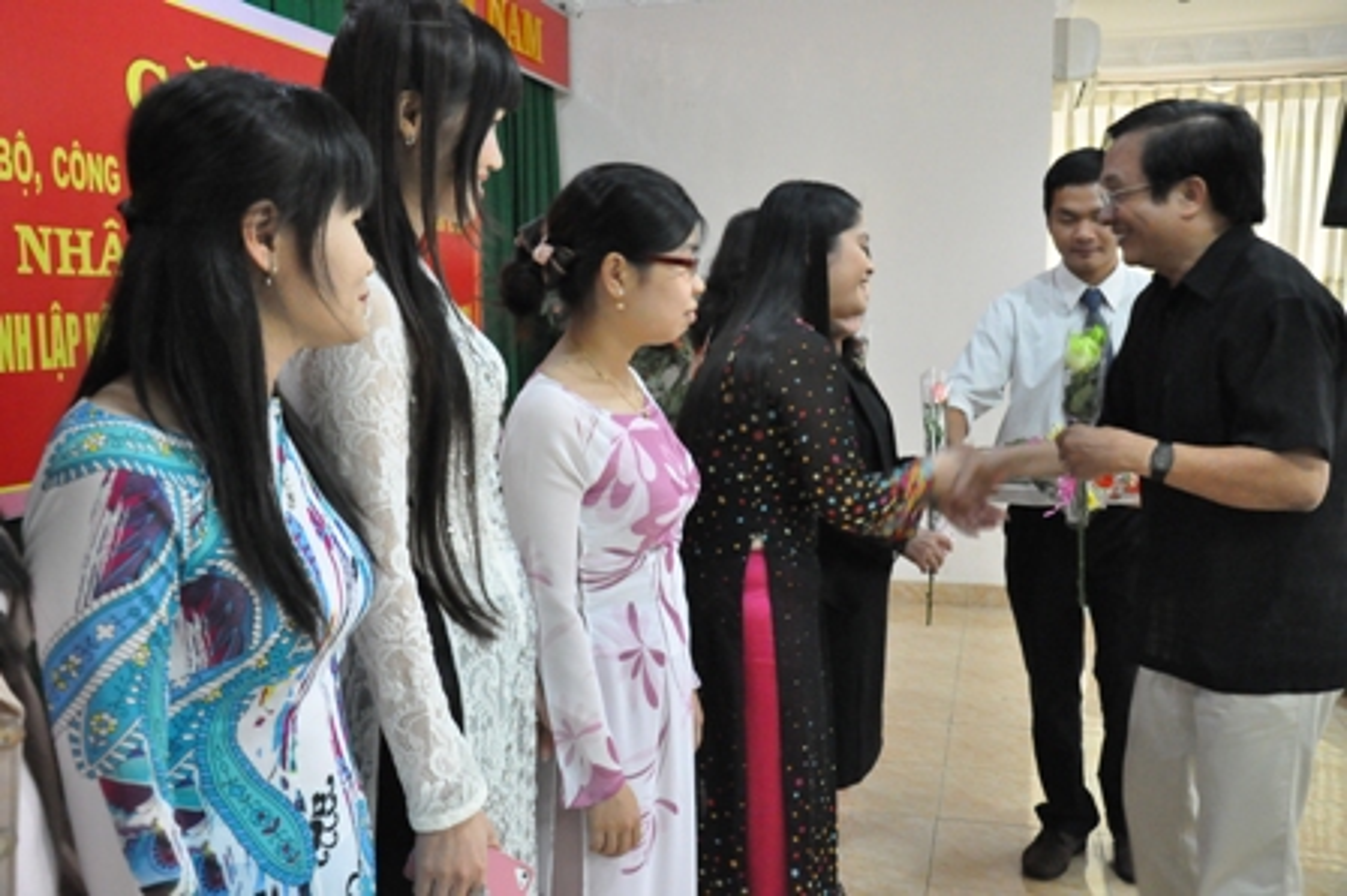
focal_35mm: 36
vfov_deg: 36.8
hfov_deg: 53.2
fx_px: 1346
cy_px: 448
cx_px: 674
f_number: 6.3
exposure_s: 1/40
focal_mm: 24
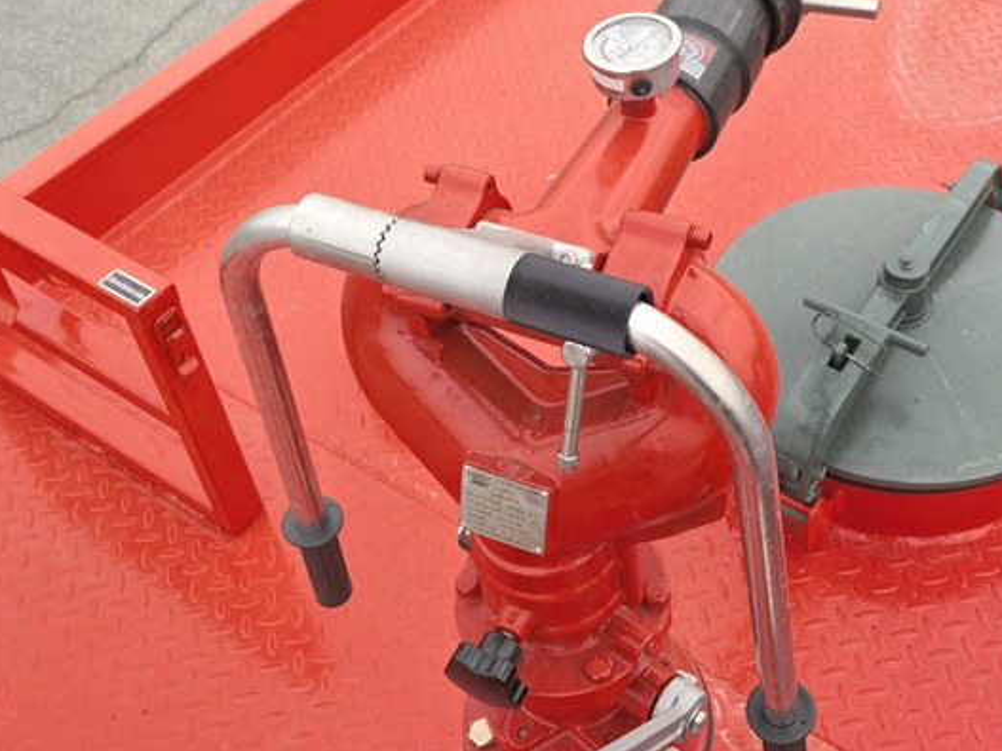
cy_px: 260
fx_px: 1273
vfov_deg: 32.6
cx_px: 595
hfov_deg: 42.8
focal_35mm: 44
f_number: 2
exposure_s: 1/570
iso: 50
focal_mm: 5.75
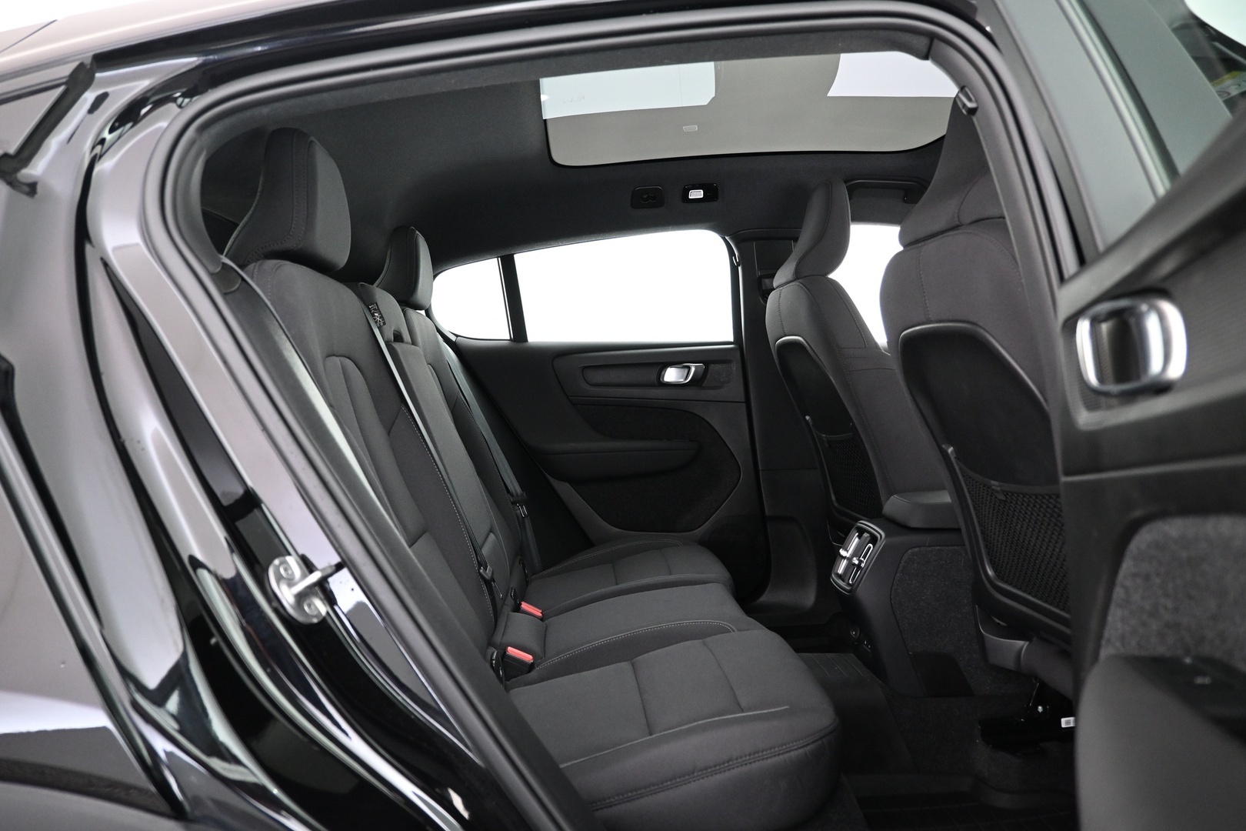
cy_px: 416
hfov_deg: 73.7
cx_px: 623
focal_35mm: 24
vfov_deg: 53.1
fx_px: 831
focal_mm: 16
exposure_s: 1/10
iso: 1600
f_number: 3.5
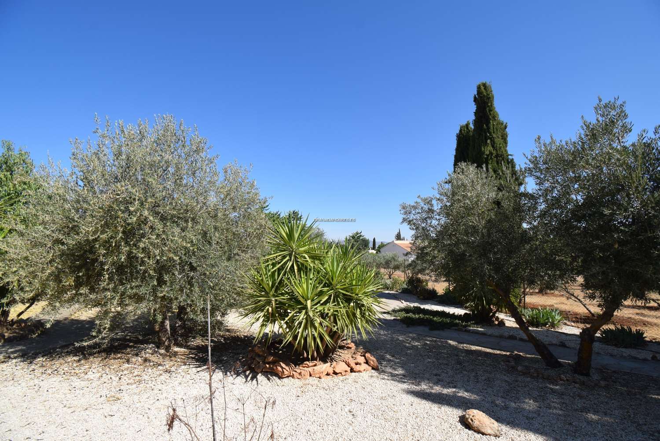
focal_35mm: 15
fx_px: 275
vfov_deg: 77.4
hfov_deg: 100.4
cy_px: 220
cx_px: 330
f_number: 9
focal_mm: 10
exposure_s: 1/320
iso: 200
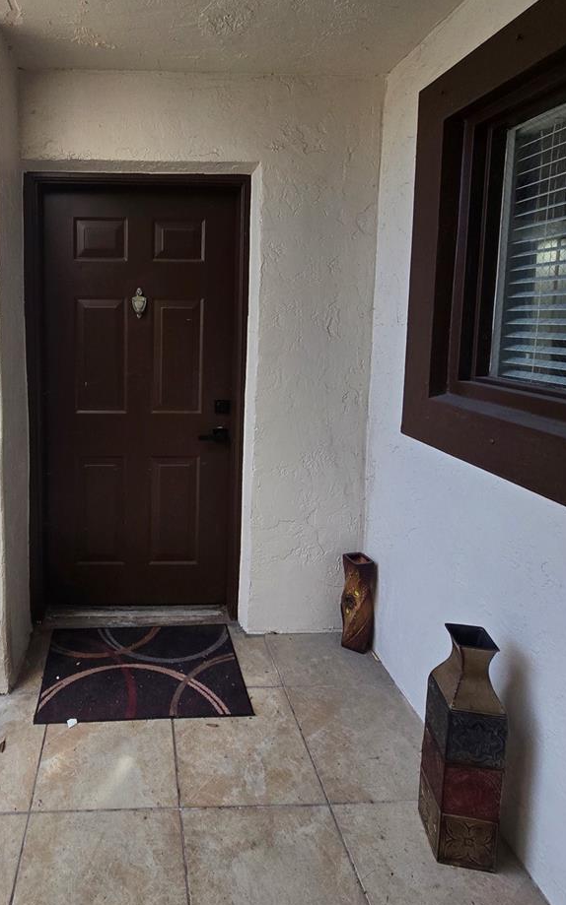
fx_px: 444
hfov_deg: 61.2
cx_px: 139
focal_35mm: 18
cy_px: 366
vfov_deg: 90.0
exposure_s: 1/719
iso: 100
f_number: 2.2
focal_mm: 2.2
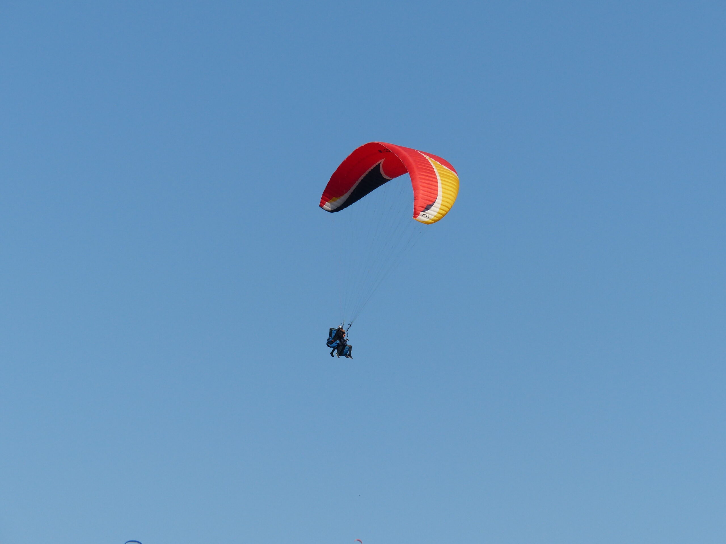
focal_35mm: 109
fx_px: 2286
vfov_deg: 13.6
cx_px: 363
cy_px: 272
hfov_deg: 18.0
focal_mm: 19.6
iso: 100
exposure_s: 1/1000
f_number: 4
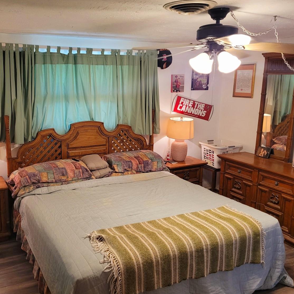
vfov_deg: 49.7
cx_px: 110
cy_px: 143
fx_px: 317
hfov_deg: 49.3
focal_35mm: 33
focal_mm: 5.4
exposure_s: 1/120
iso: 320
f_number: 1.8
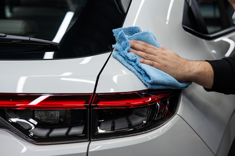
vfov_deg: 16.1
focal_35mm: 85
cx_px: 118
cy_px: 78
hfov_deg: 23.9
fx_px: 555
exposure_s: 1/200
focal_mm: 85
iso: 500
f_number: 3.5
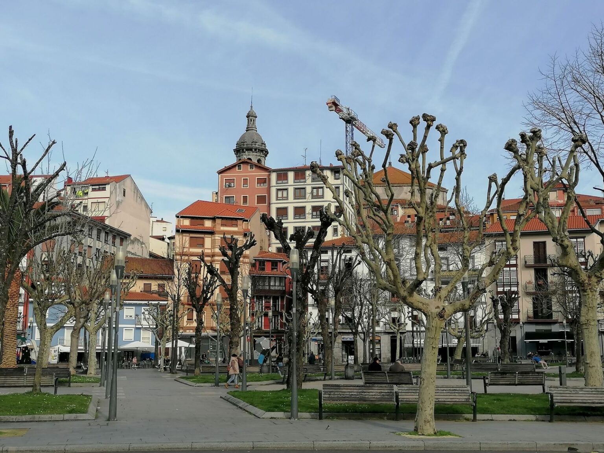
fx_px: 768
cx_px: 302
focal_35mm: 44
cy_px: 226
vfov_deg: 32.9
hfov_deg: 42.9
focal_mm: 4.75
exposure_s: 1/1451
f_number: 1.8
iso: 50
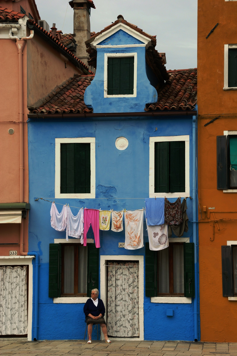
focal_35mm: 90
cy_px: 178
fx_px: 890
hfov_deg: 15.2
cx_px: 118
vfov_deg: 22.6
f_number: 8
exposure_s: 1/125
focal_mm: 60
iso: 100
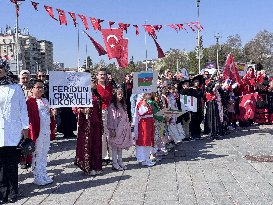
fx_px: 379
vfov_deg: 30.3
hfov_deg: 39.7
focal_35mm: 48
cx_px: 136
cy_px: 102
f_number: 1.78
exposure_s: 1/4049
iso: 64
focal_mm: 6.76
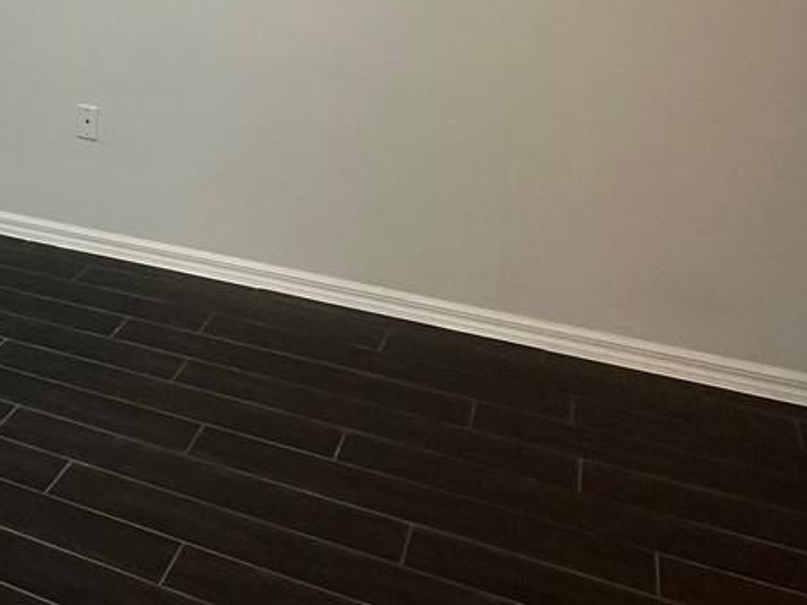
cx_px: -124
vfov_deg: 27.6
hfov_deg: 33.0
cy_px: -30
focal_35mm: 49
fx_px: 1143
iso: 250
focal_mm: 2.22
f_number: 2.2
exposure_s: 1/60
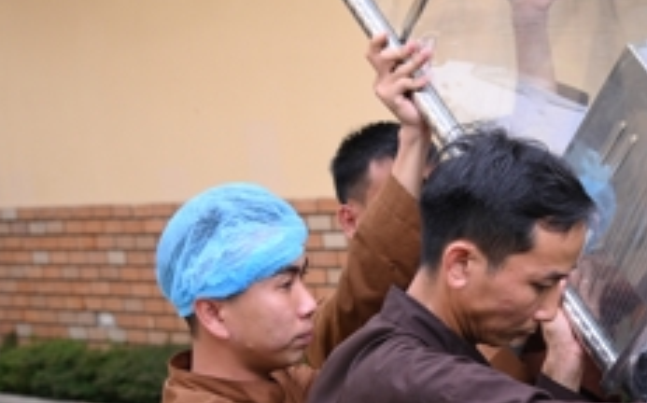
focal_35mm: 109
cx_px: 753
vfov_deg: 12.0
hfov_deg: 18.2
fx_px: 1921
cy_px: 176
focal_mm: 38
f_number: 4
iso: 500
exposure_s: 1/320
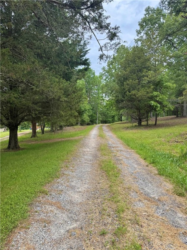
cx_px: 94
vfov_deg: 71.6
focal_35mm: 24
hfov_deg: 56.8
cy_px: 125
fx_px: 173
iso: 80
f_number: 1.78
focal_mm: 6.76
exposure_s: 1/912
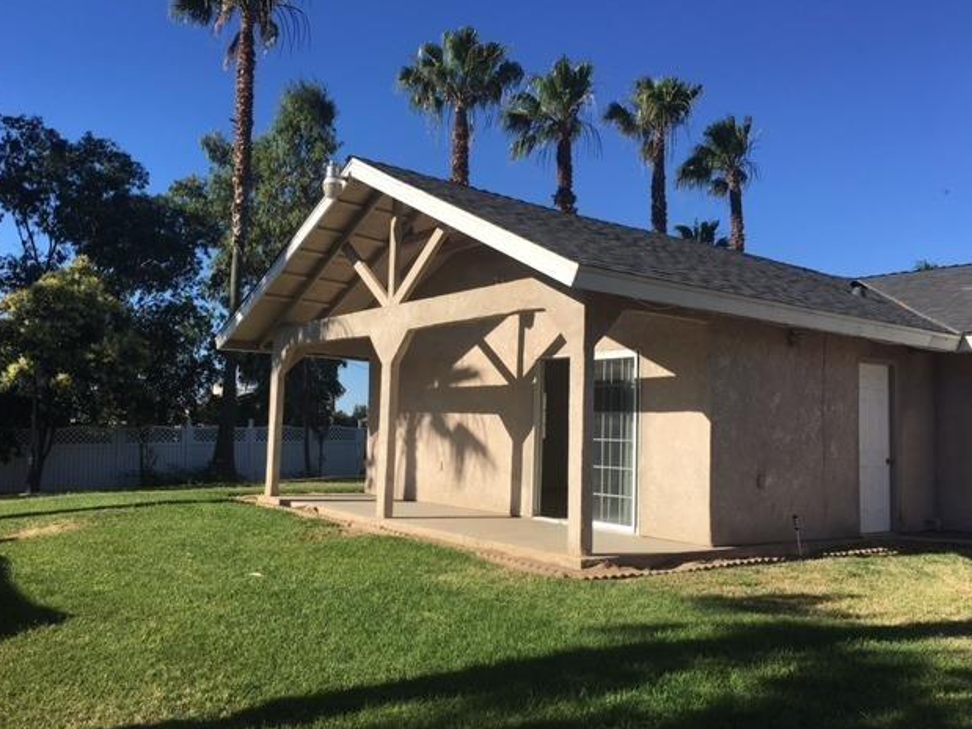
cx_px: 481
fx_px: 842
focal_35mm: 30
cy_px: 368
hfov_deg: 60.0
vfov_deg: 46.8
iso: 25
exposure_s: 1/1709
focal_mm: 4.15
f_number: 2.2
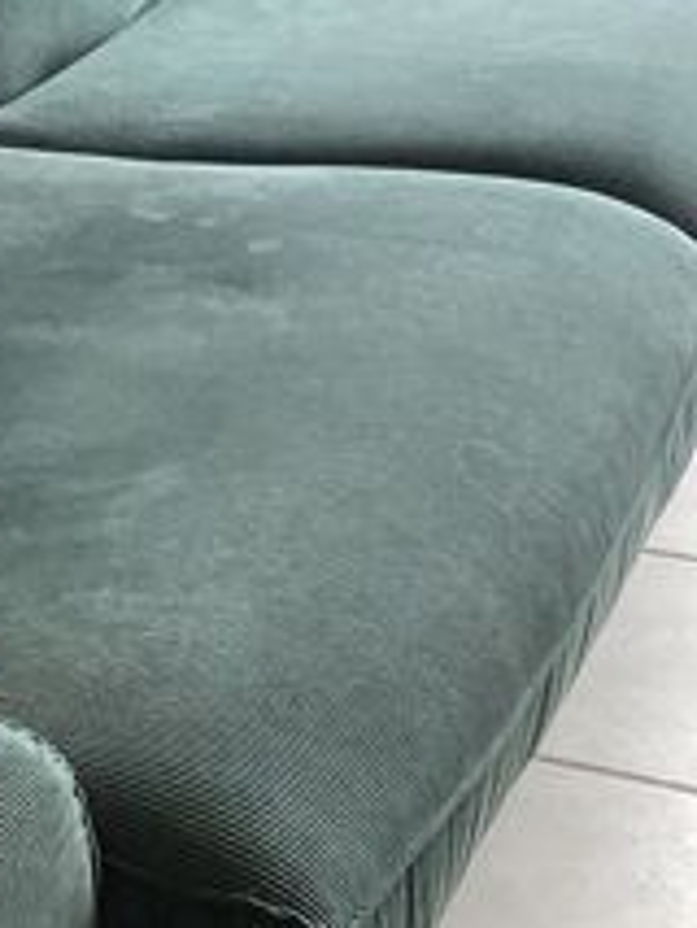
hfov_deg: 15.6
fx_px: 2494
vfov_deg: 21.0
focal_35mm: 93
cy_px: 274
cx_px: 4
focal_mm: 3.3
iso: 100
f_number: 2.4
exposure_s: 1/60
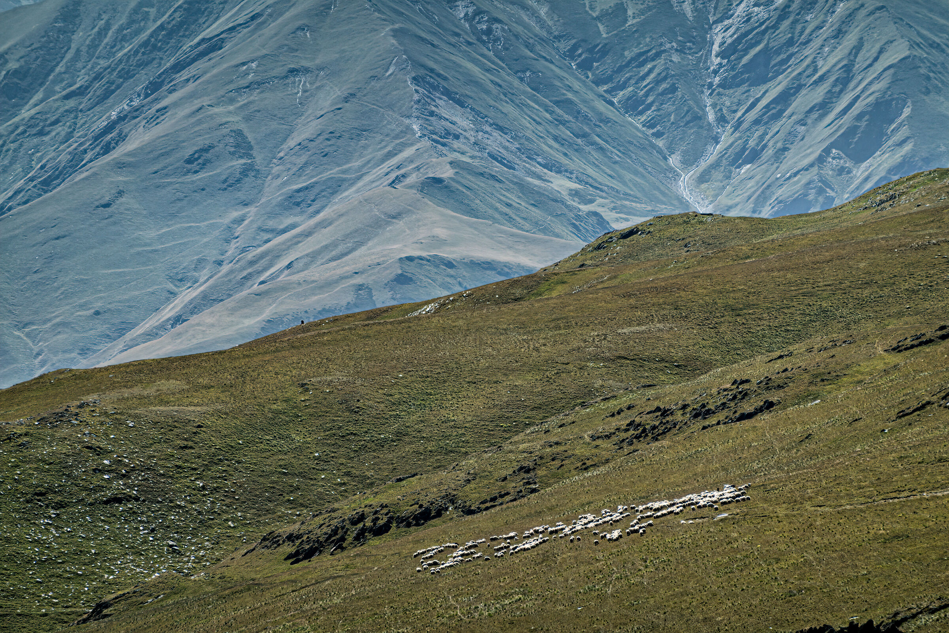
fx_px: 5272
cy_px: 316
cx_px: 474
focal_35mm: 200
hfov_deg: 10.3
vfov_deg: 6.9
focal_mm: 72
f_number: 4.5
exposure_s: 1/400
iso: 64
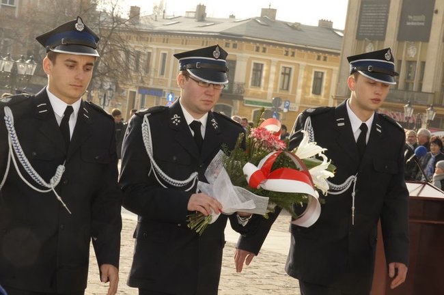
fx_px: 1294
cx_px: 222
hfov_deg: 19.5
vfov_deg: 13.0
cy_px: 148
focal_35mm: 105
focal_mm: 70
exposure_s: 1/160
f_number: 18
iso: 800
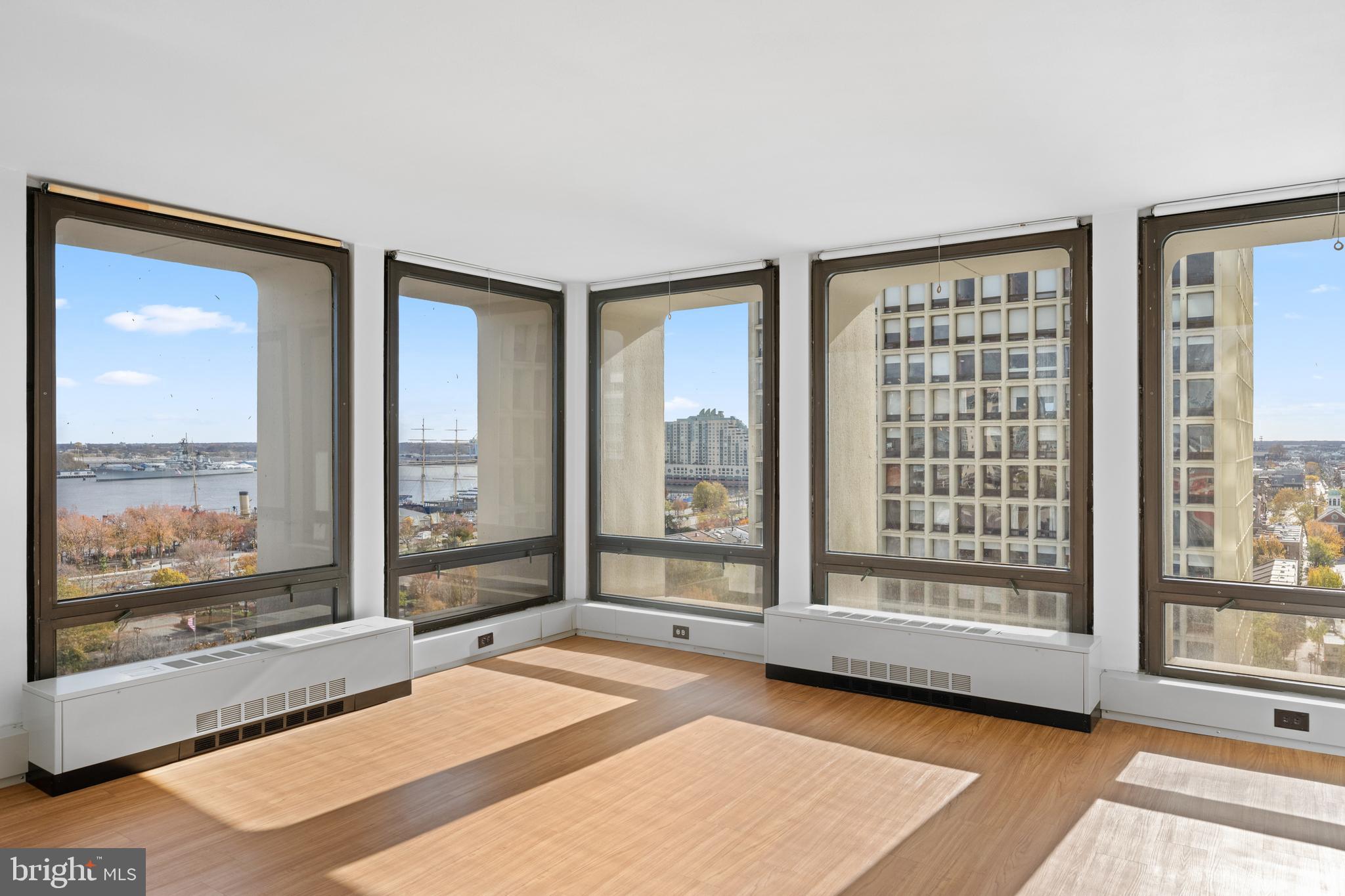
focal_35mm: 24
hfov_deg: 73.7
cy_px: 448
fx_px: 897
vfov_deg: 53.1
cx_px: 672
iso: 500
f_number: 7.1
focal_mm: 24
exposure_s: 1/320
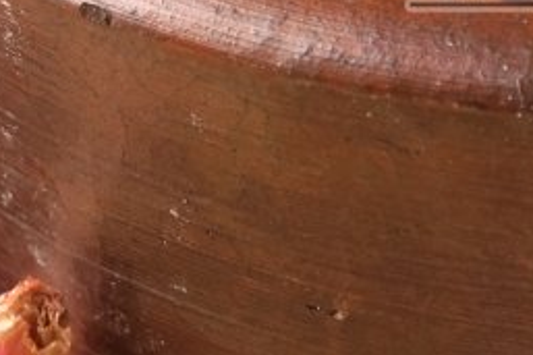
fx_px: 8300
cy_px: -97
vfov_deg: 2.4
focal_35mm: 561
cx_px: 751
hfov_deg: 3.7
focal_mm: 60
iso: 200
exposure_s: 1/6
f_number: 8
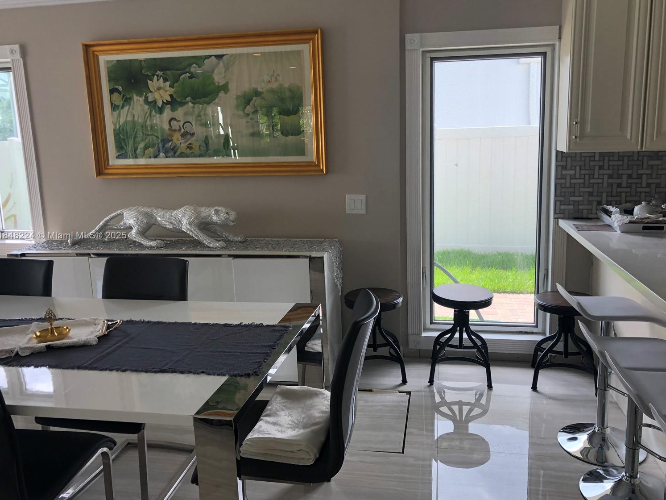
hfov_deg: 60.0
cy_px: 236
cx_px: 341
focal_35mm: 30
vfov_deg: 46.8
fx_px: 577
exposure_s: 1/120
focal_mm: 4
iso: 40
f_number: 1.8
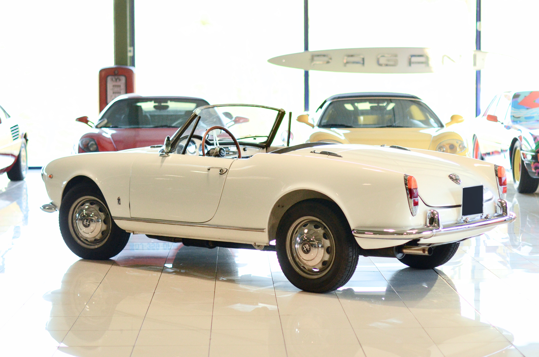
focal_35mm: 75
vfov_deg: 18.1
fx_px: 1121
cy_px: 178
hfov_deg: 27.0
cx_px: 270
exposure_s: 1/800
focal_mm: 50
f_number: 2
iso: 1000
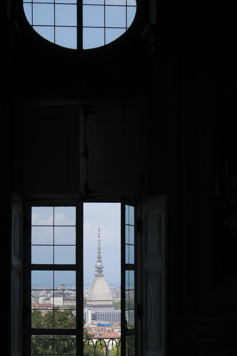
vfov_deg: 18.1
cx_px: 103
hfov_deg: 12.2
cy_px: 234
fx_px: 1113
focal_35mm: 113
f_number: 7.1
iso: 400
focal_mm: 55
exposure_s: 1/800
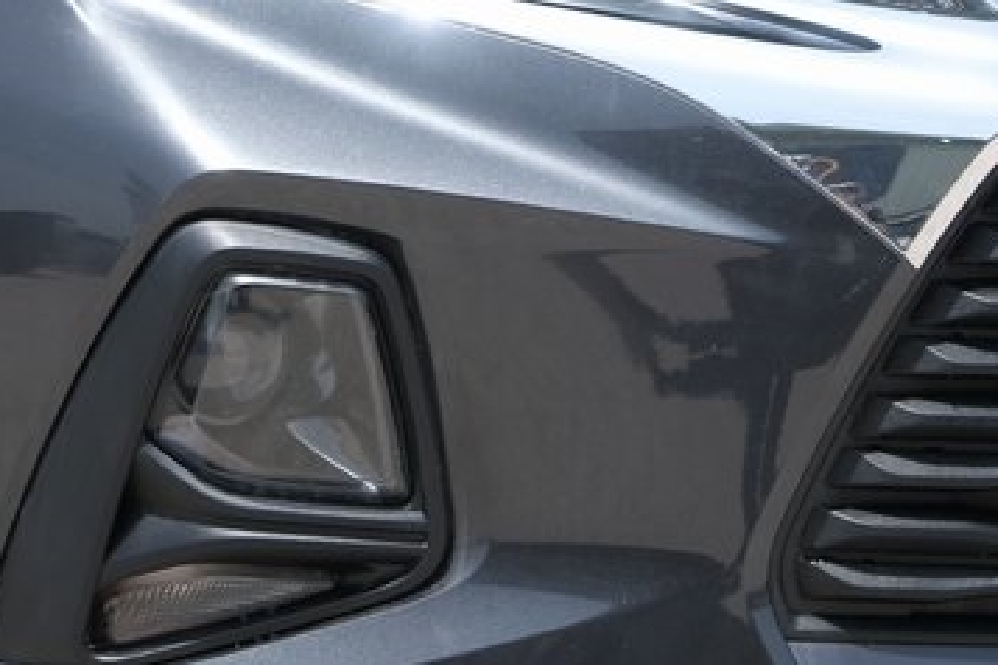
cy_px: -74
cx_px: 431
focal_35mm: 238
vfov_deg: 5.8
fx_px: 6597
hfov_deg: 8.6
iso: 160
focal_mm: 55
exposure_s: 1/400
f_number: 5
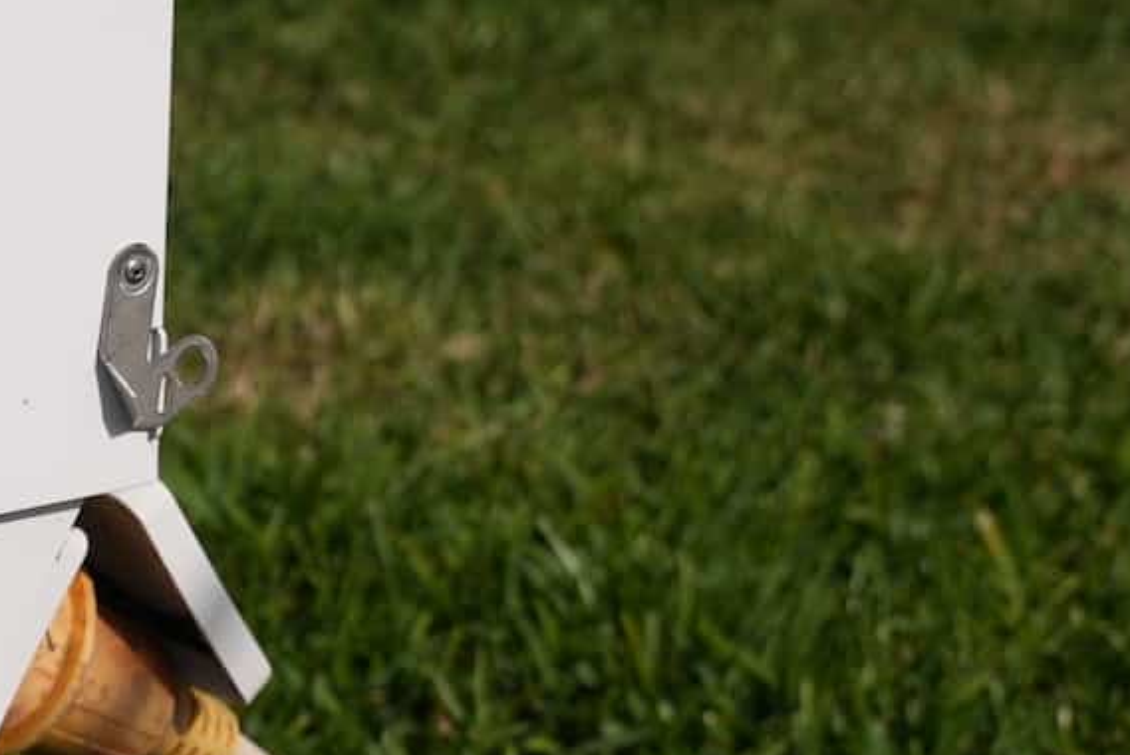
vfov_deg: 12.3
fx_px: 3476
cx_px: -473
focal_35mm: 111
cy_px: 654
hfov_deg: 17.0
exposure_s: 1/1600
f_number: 4.5
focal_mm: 32.8
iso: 80
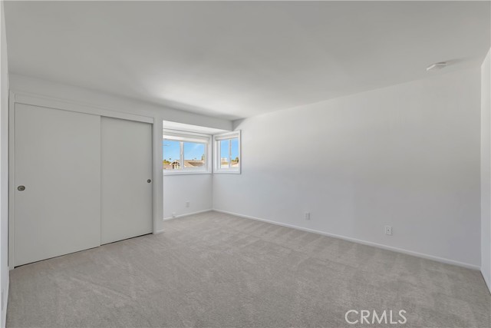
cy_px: 164
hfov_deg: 100.4
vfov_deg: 77.4
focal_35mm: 15
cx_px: 246
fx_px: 205
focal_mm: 10
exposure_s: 1/40
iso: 100
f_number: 5.6
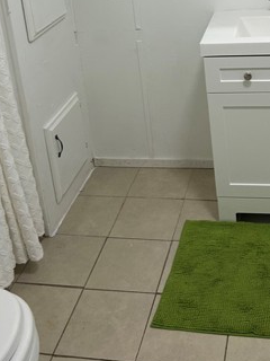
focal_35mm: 52
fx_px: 541
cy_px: 14
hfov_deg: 27.9
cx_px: 179
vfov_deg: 34.1
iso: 125
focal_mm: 5.7
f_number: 1.5
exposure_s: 1/120
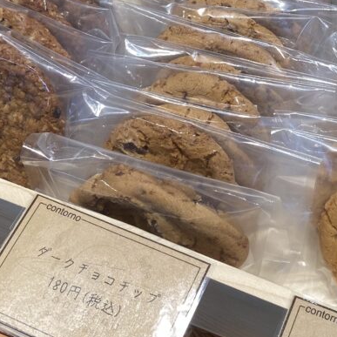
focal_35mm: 76
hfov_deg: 22.3
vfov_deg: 22.3
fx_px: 837
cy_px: 50
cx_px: 290
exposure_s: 1/100
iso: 32
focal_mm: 4.25
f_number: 1.8
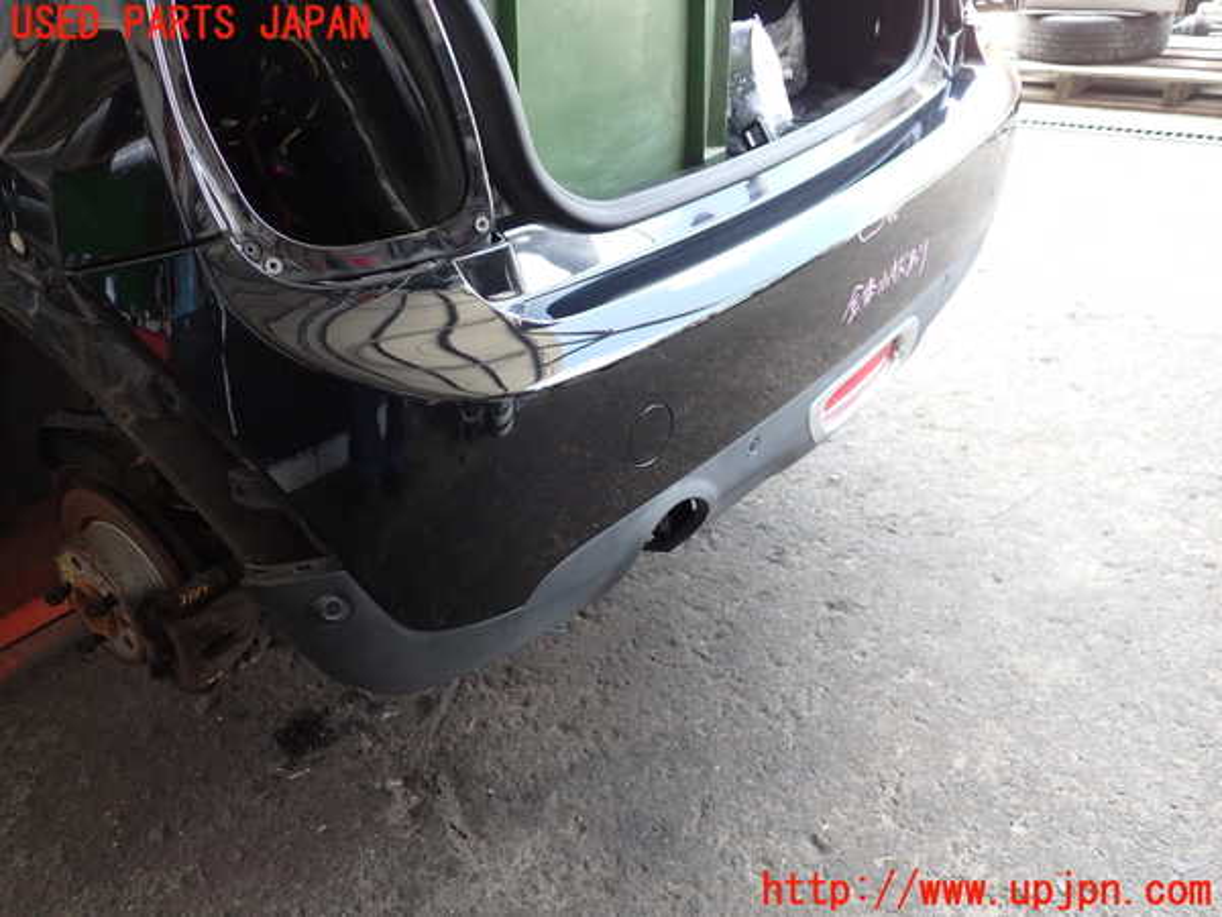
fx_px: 1059
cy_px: 458
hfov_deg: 60.0
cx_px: 611
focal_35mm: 30
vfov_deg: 46.8
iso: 200
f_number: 2.3
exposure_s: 1/60
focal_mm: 5.4
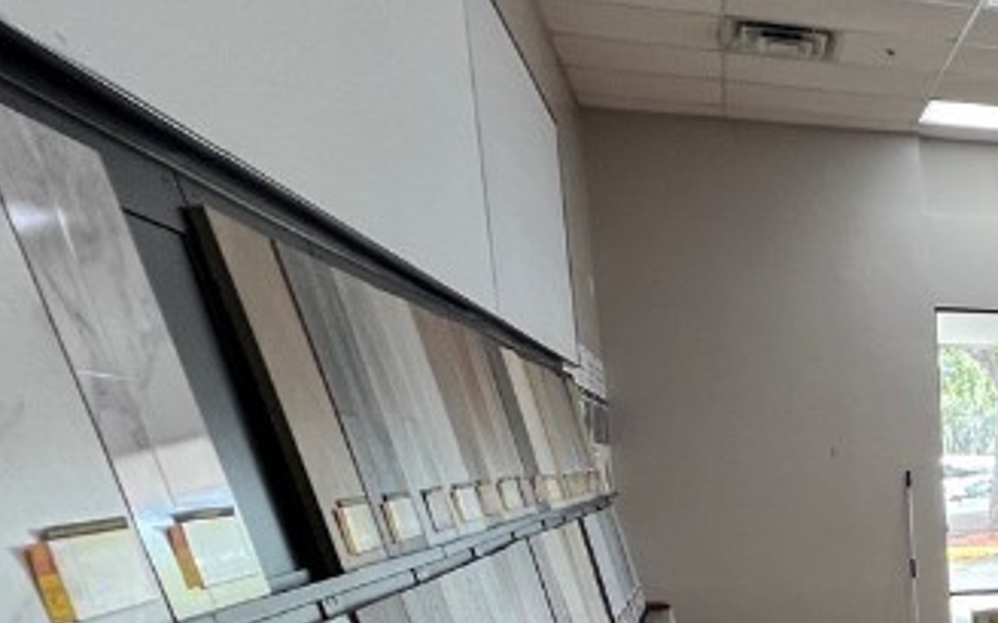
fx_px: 1170
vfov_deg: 27.4
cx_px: 1235
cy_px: 678
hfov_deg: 35.1
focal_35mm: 43
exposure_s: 1/120
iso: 100
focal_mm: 1.57
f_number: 1.8
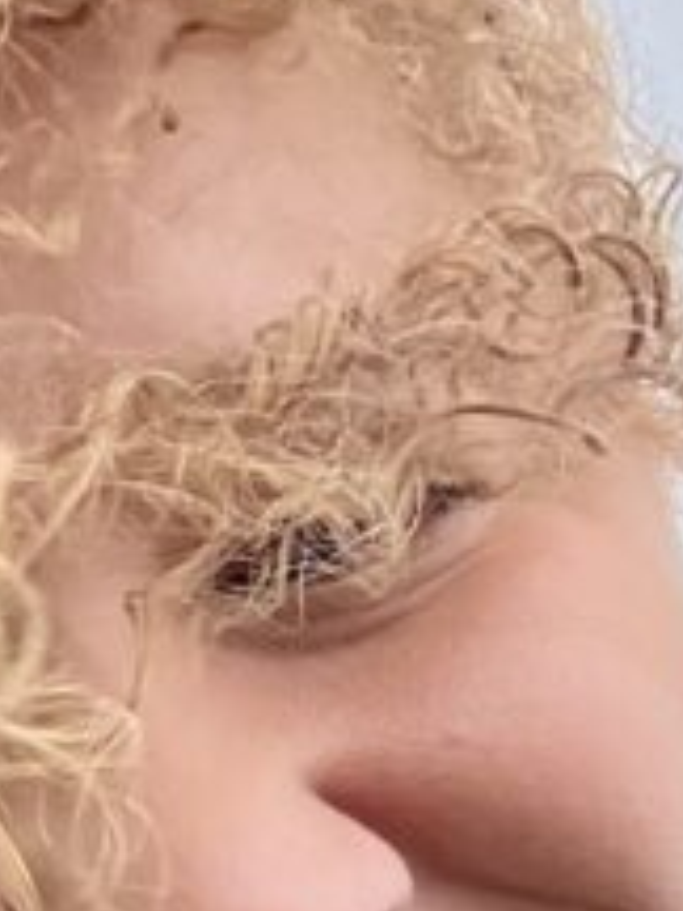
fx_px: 3736
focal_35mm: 142
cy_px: 1695
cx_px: 1328
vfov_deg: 12.5
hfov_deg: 9.8
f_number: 2.2
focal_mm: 2.71
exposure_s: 1/202
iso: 32
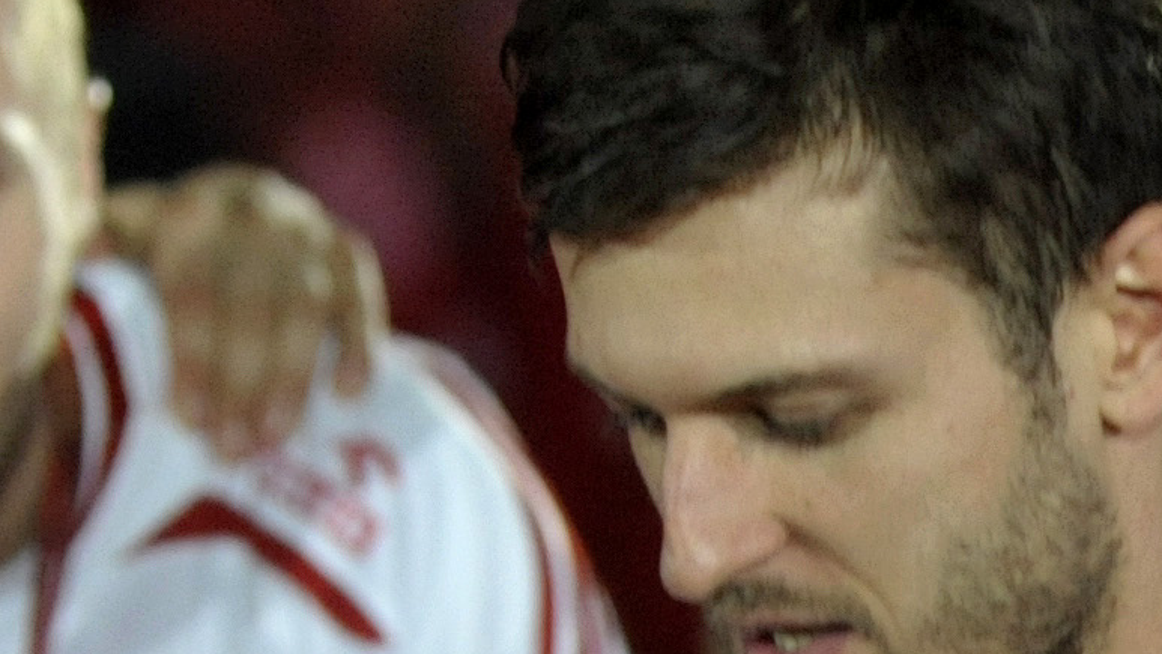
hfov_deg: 1.9
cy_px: 970
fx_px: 35529
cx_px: 962
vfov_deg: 1.1
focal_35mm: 1153
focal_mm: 200
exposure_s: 1/250
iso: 2500
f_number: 6.3
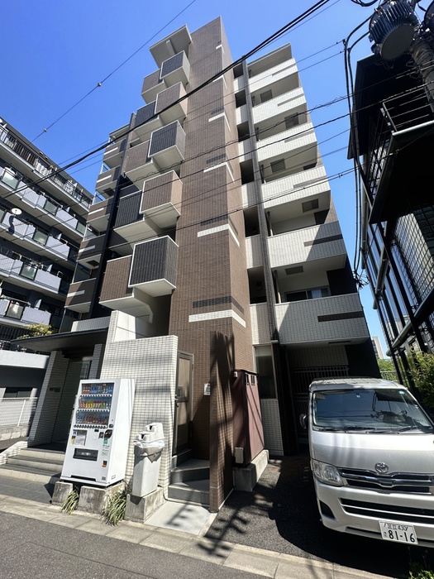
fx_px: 234
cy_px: 290
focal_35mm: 14
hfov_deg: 85.7
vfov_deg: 102.1
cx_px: 217
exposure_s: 1/932
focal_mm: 2.22
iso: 50
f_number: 2.2
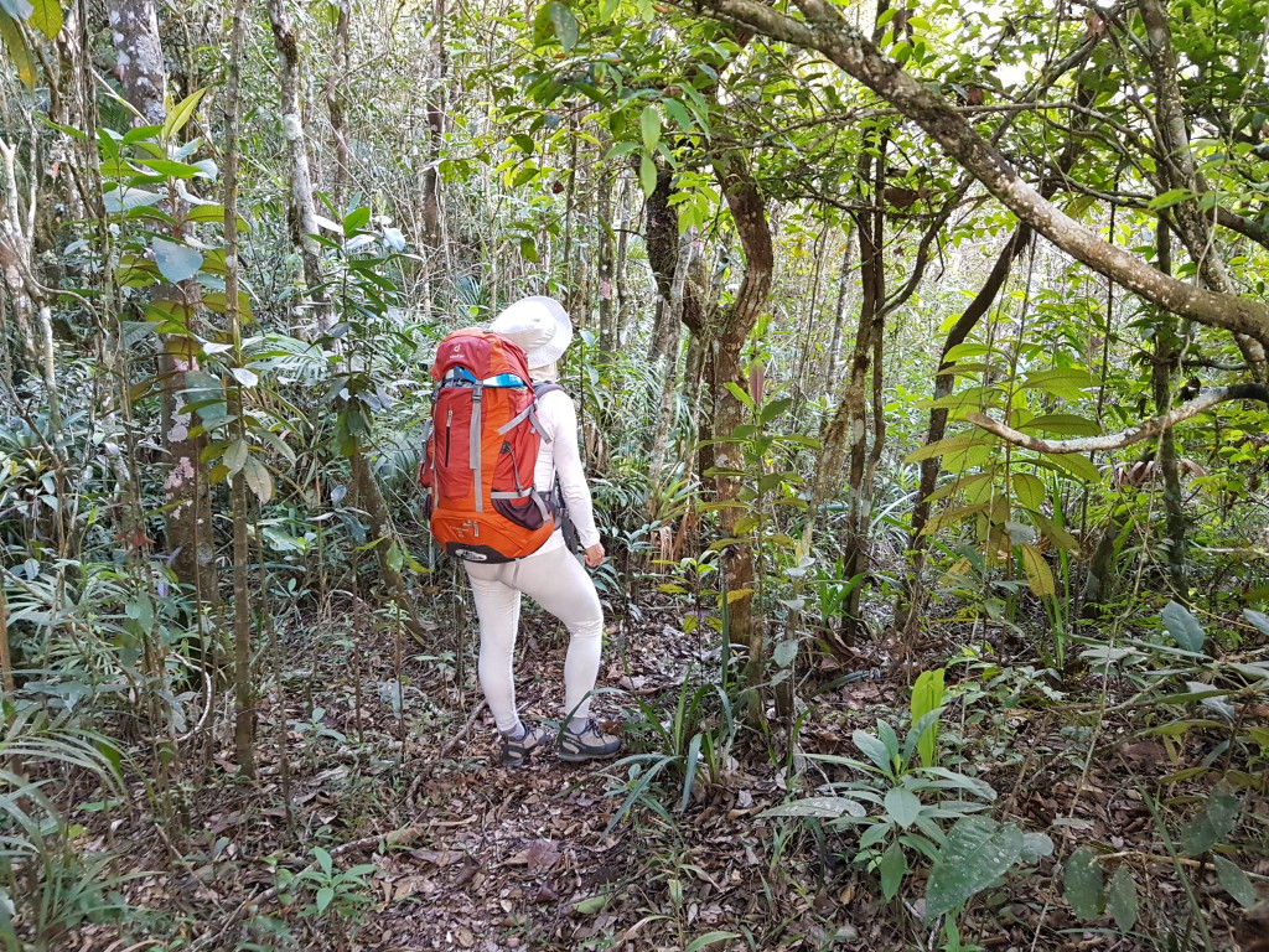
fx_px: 953
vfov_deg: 53.1
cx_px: 634
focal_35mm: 26
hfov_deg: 67.3
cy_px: 476
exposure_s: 1/30
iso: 200
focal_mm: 4.2
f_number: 1.7
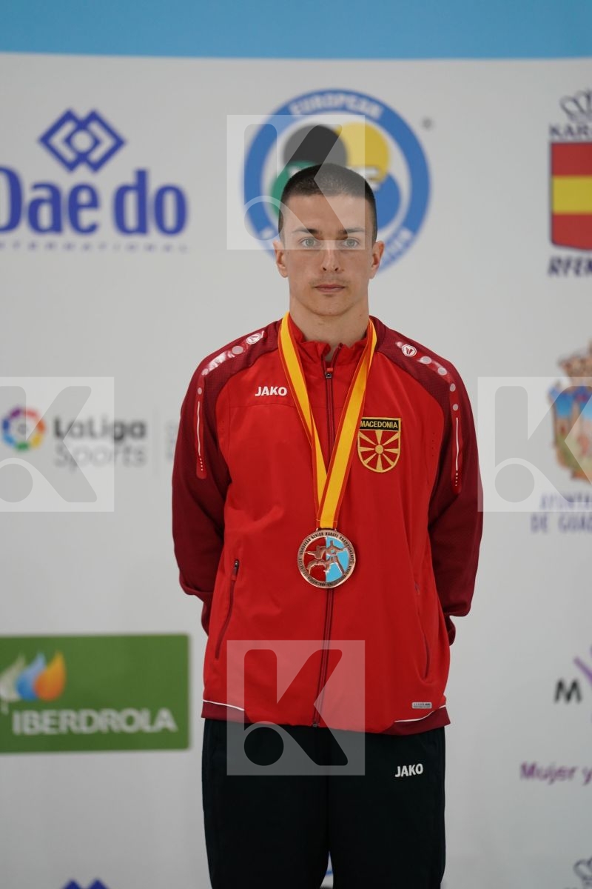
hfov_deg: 6.9
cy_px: 444
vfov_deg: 10.3
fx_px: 4933
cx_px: 296
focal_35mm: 200
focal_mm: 200
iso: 1000
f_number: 2.8
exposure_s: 1/250
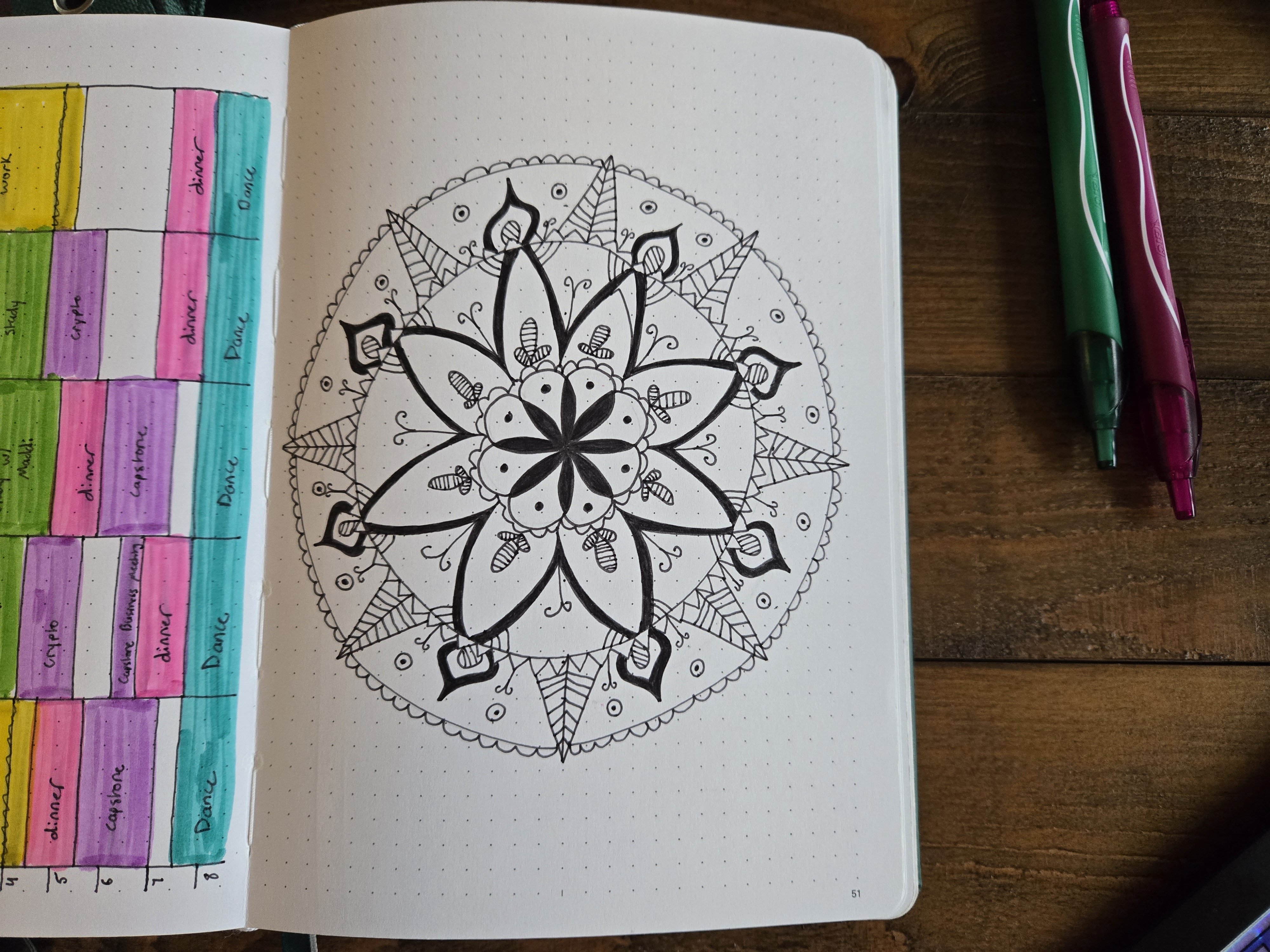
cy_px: 476
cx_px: 635
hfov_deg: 73.9
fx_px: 844
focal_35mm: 23
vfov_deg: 58.9
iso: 800
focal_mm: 5.4
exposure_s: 1/120
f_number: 1.8
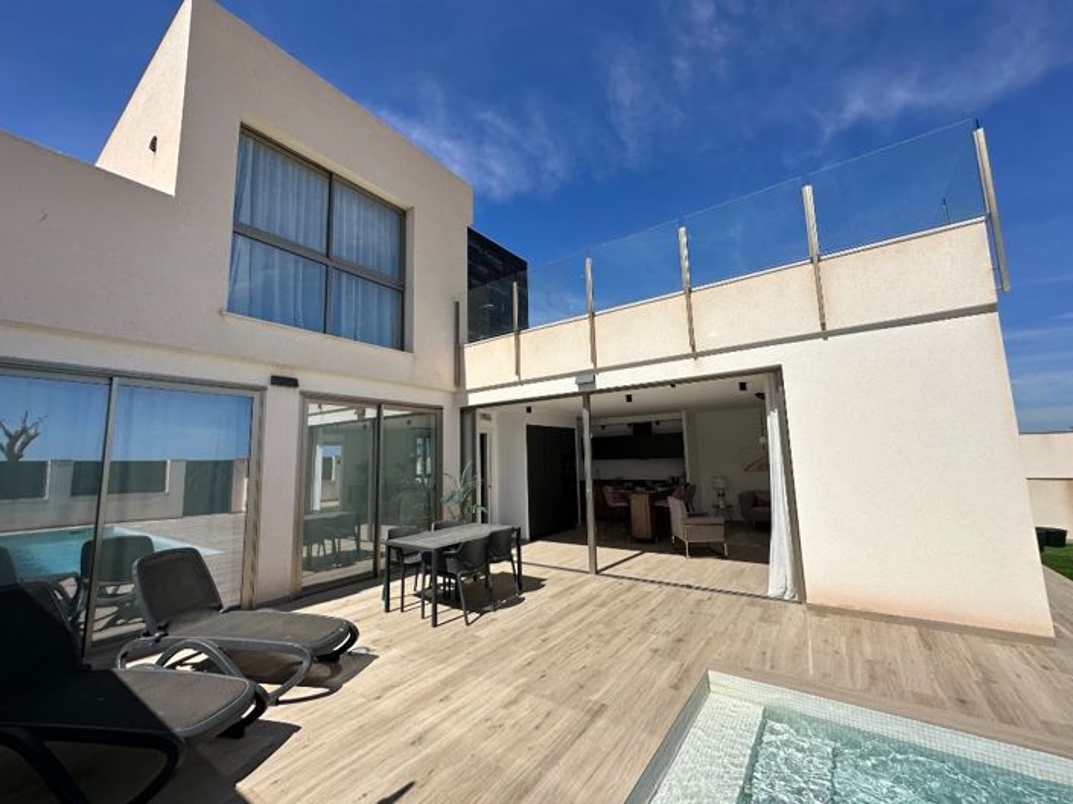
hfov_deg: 102.1
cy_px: 402
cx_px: 536
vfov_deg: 85.6
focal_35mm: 14
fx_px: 434
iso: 50
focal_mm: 2.22
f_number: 2.2
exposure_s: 1/3610
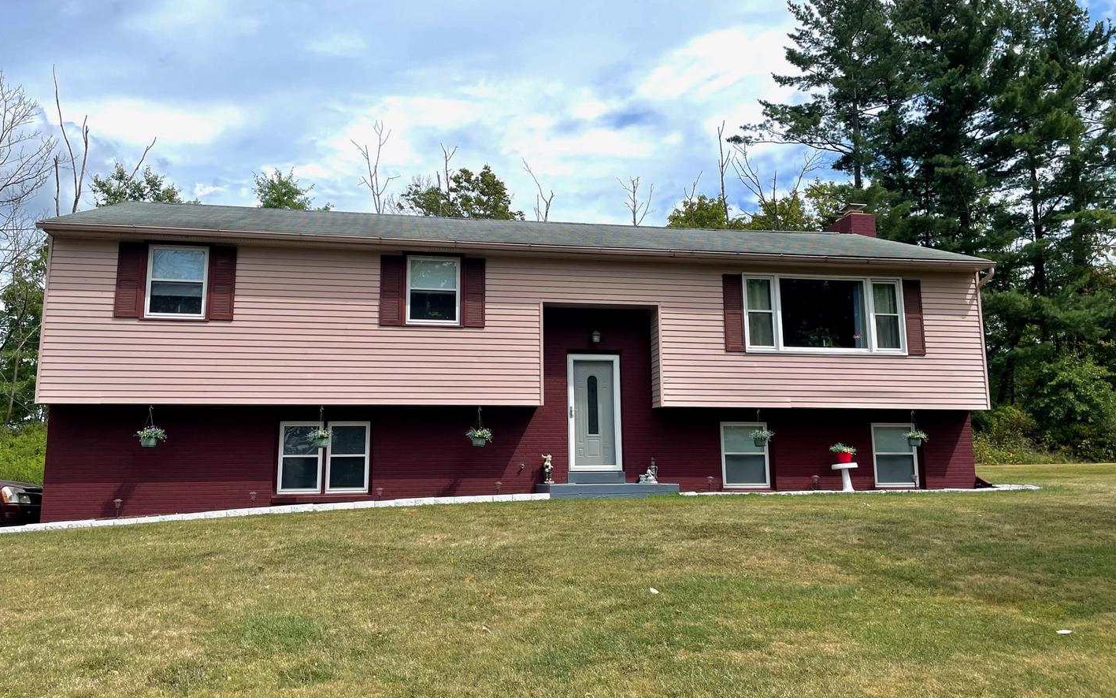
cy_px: 356
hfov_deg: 66.5
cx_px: 551
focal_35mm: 28
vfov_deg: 44.5
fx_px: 852
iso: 32
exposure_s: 1/4292
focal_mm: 4.2
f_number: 1.6
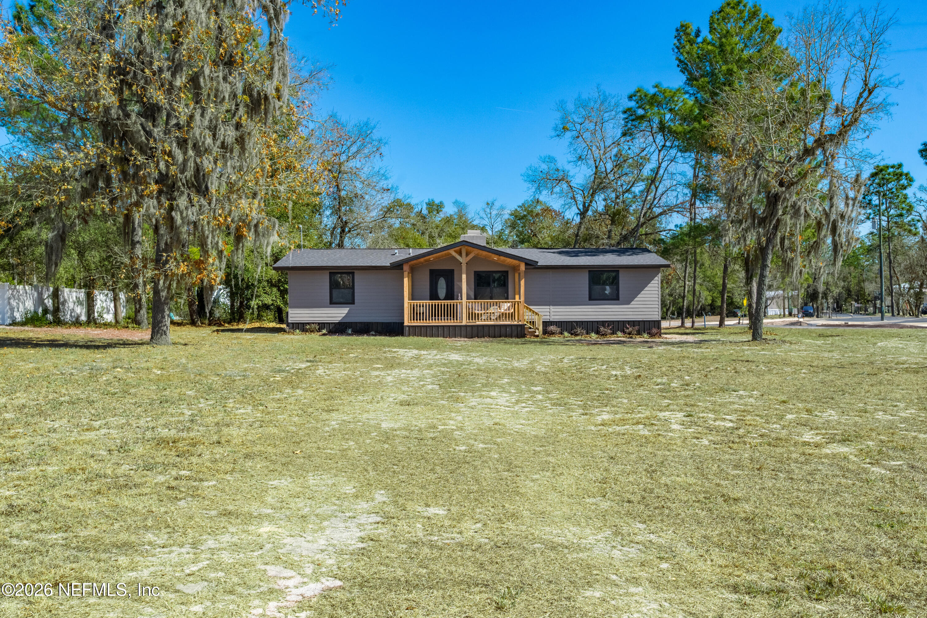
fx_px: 773
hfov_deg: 61.9
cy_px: 309
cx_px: 464
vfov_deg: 43.6
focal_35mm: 30
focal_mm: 30
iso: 400
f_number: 8
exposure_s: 1/6400
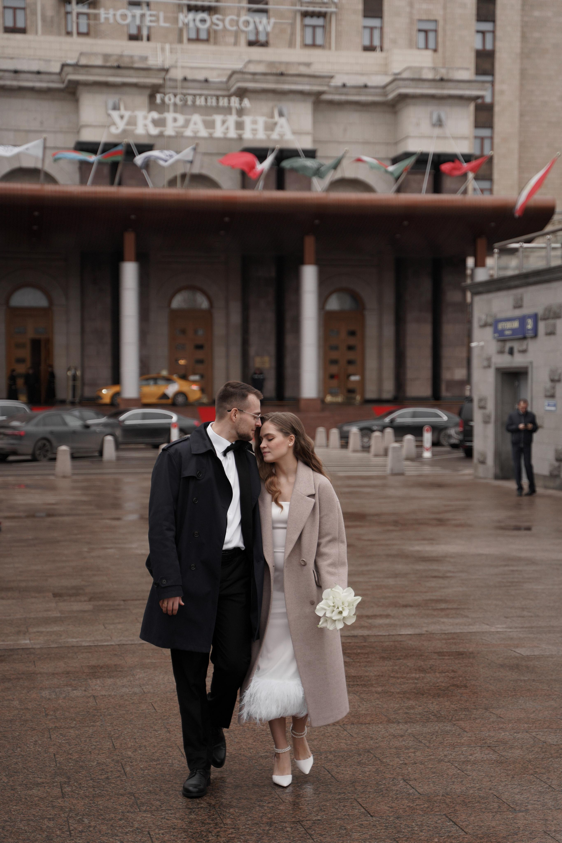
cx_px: 281
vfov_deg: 31.9
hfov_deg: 21.6
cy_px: 422
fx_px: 1475
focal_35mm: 63
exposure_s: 1/800
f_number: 2.8
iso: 400
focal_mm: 63
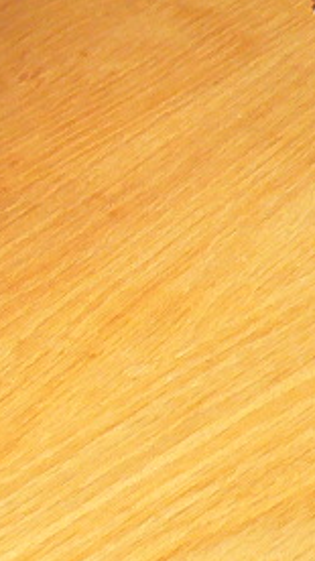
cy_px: 128
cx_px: -167
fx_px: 2706
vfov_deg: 11.8
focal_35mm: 182
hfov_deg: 6.6
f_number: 4
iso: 200
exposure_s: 1
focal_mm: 6
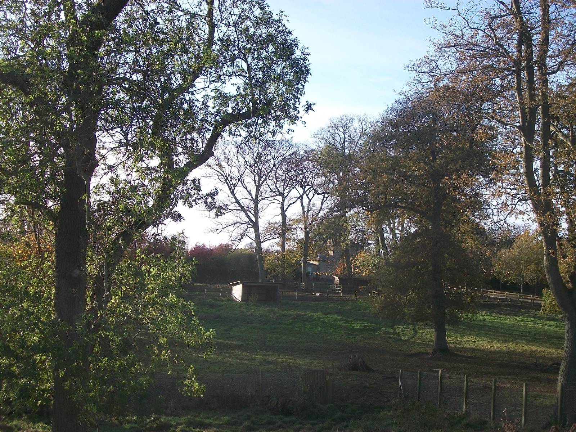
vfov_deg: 29.1
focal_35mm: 50
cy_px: 216
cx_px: 288
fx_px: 832
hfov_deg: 38.2
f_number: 3.6
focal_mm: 8.8
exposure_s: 1/320
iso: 80
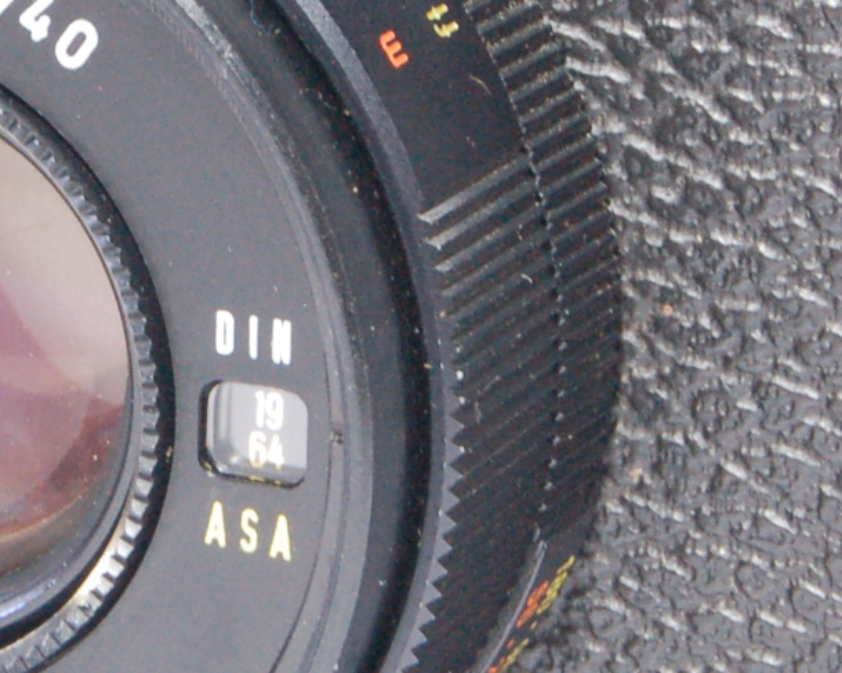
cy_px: 120
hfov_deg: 7.4
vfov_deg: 5.9
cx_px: 84
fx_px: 6479
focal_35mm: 260
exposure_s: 1/3
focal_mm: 50
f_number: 18
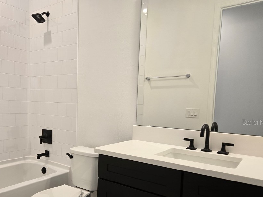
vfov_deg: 47.8
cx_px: 107
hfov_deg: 61.2
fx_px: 220
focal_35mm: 29
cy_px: 122
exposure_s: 1/120
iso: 125
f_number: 1.8
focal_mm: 5.4
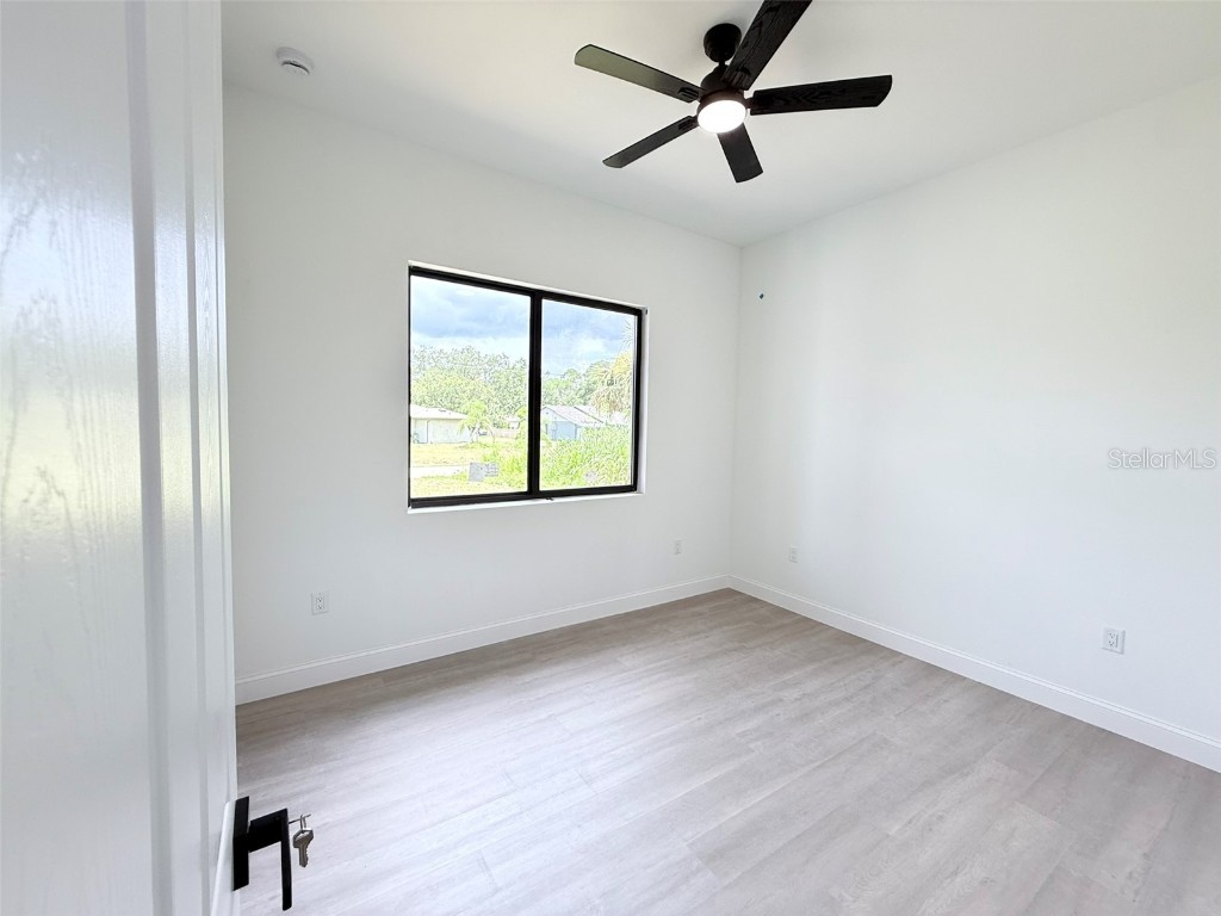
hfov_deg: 102.1
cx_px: 610
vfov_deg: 85.7
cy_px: 458
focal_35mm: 14
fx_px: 494
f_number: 2.2
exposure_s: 1/120
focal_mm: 2.22
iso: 125
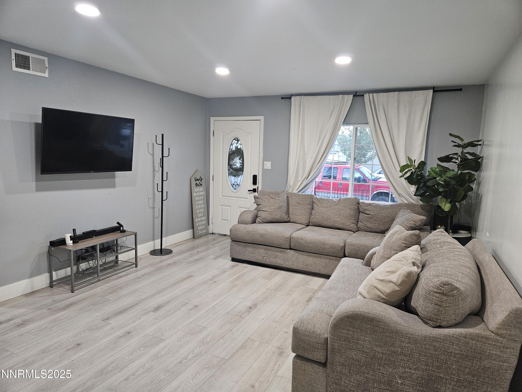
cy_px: 196
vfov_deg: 58.9
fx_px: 347
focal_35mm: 23
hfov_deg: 73.9
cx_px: 261
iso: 500
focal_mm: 5.4
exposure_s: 1/120
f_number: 1.8
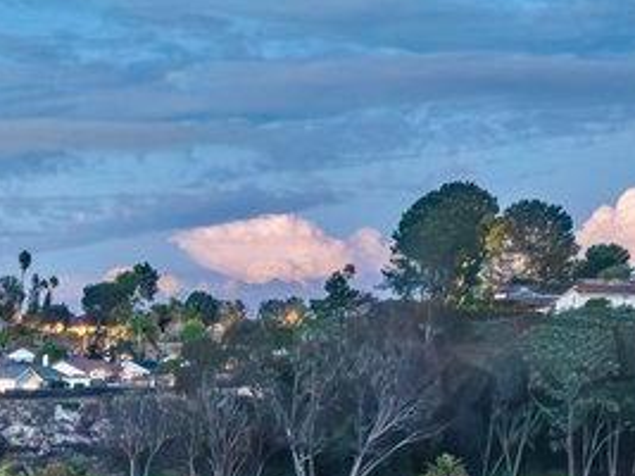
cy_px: 870
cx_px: -162
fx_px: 1650
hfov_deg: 20.2
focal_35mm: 90
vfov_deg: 14.4
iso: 1230
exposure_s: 1/15
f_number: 2.8
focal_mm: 12.29
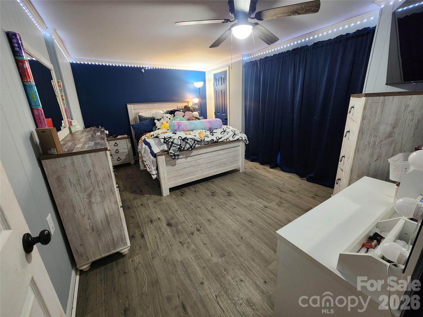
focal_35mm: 13
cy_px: 158
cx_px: 212
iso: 640
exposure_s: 1/30
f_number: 2.2
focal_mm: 2.2
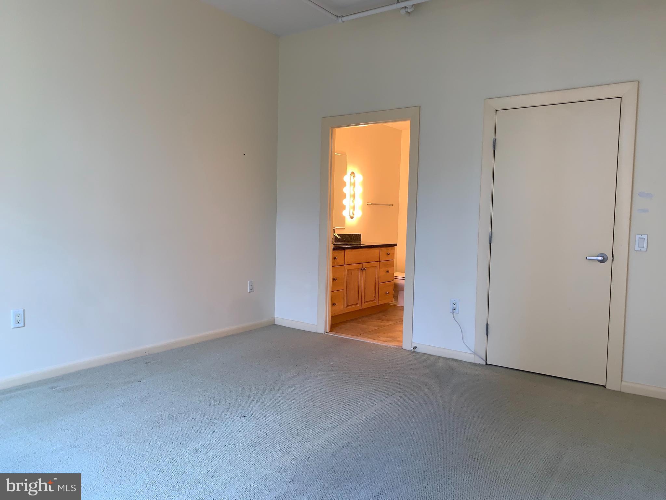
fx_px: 500
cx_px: 333
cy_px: 250
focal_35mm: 26
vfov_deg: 53.1
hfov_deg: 67.3
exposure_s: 1/22
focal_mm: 4.25
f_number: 1.8
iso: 25
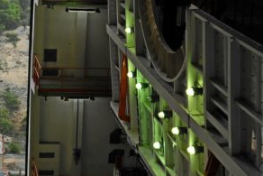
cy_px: 10
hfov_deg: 20.8
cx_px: -45
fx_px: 672
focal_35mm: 92
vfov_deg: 14.7
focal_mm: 35
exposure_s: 1/100
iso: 200
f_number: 5
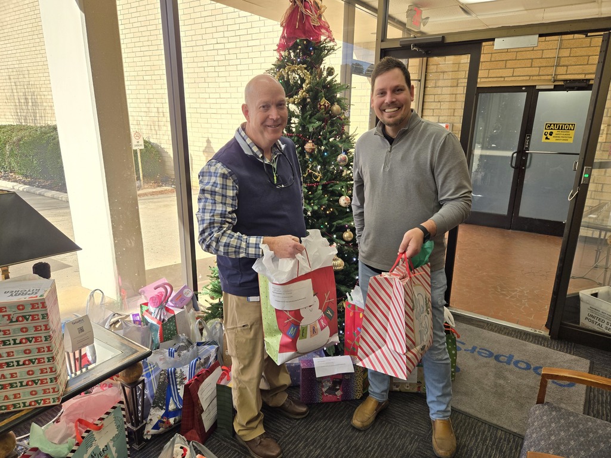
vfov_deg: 58.9
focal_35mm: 23
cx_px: 306
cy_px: 229
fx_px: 406
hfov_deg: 73.9
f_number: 1.8
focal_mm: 5.4
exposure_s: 1/180
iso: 100
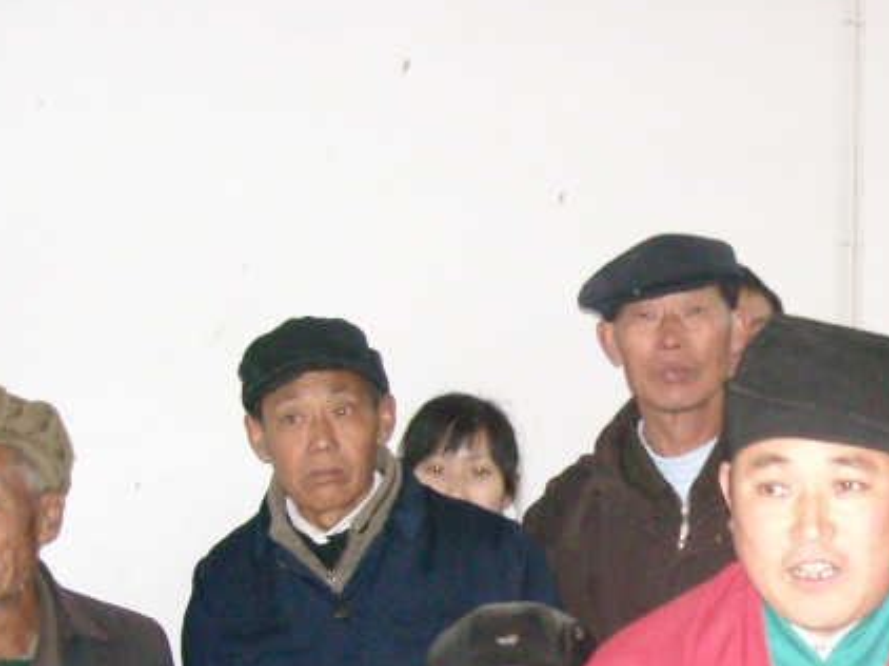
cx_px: 984
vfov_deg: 16.7
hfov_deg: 21.8
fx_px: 2182
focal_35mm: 85
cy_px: 786
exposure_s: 1/60
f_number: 2.8
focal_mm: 5.7
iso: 590
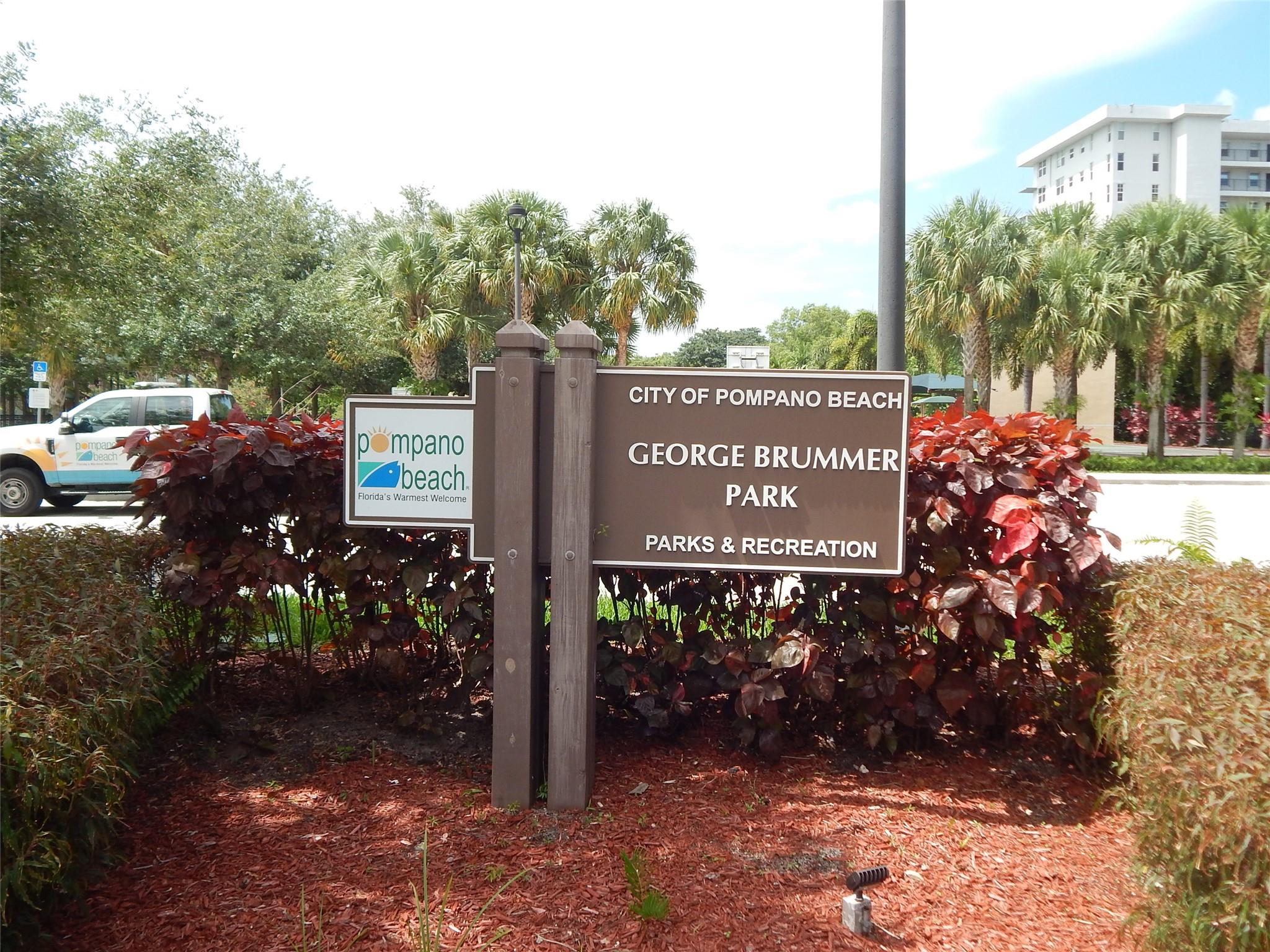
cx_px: 635
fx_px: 1137
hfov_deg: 58.4
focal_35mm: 31
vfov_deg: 45.4
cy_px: 476
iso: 125
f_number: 3.2
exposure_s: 1/800
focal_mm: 5.6
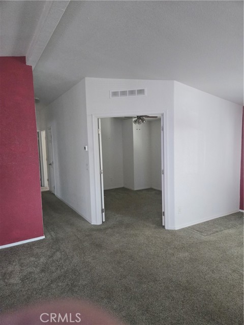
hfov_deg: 58.9
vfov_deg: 73.9
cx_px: 122
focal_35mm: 23
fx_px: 216
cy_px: 162
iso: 640
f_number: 1.8
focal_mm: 5.4
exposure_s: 1/240
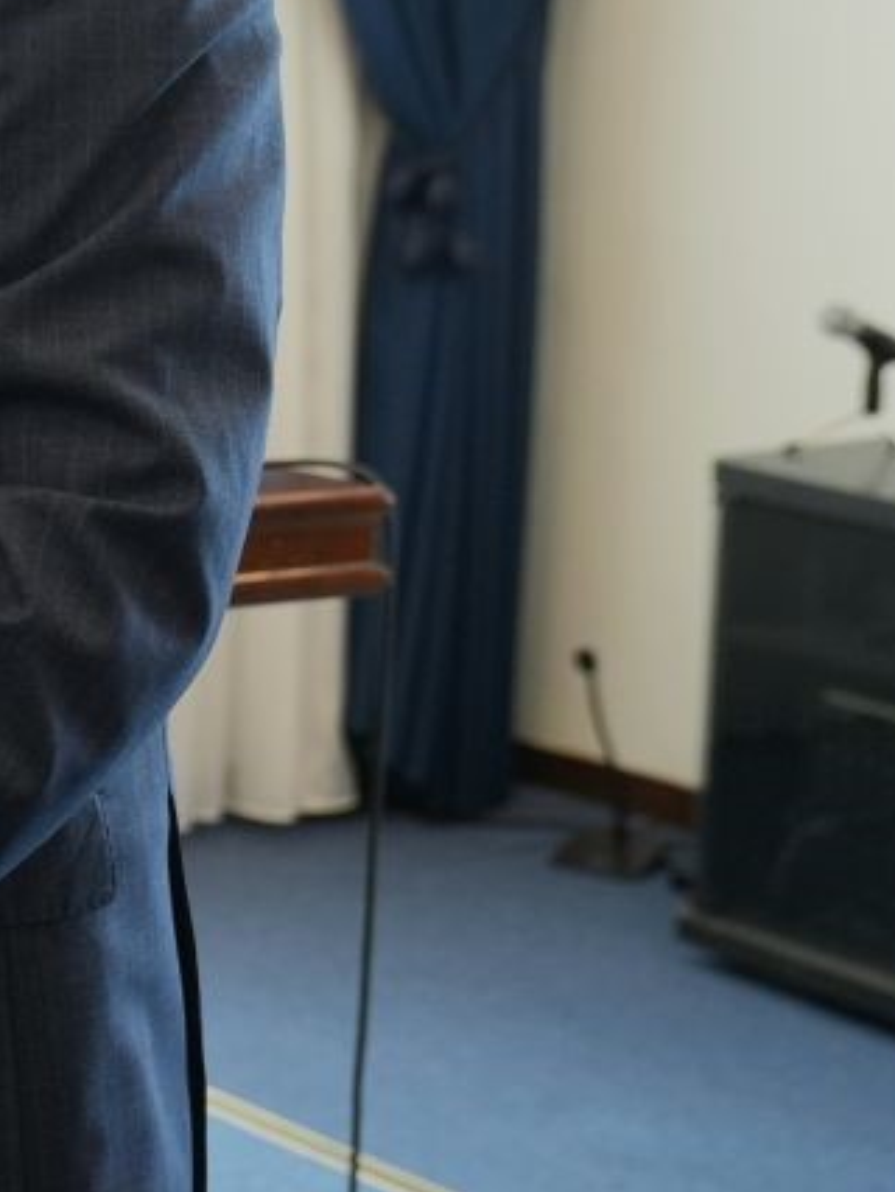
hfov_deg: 11.3
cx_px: -1038
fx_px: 3960
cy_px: 269
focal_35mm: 115
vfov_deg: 17.0
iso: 1000
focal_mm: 34
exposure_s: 1/161
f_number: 3.5
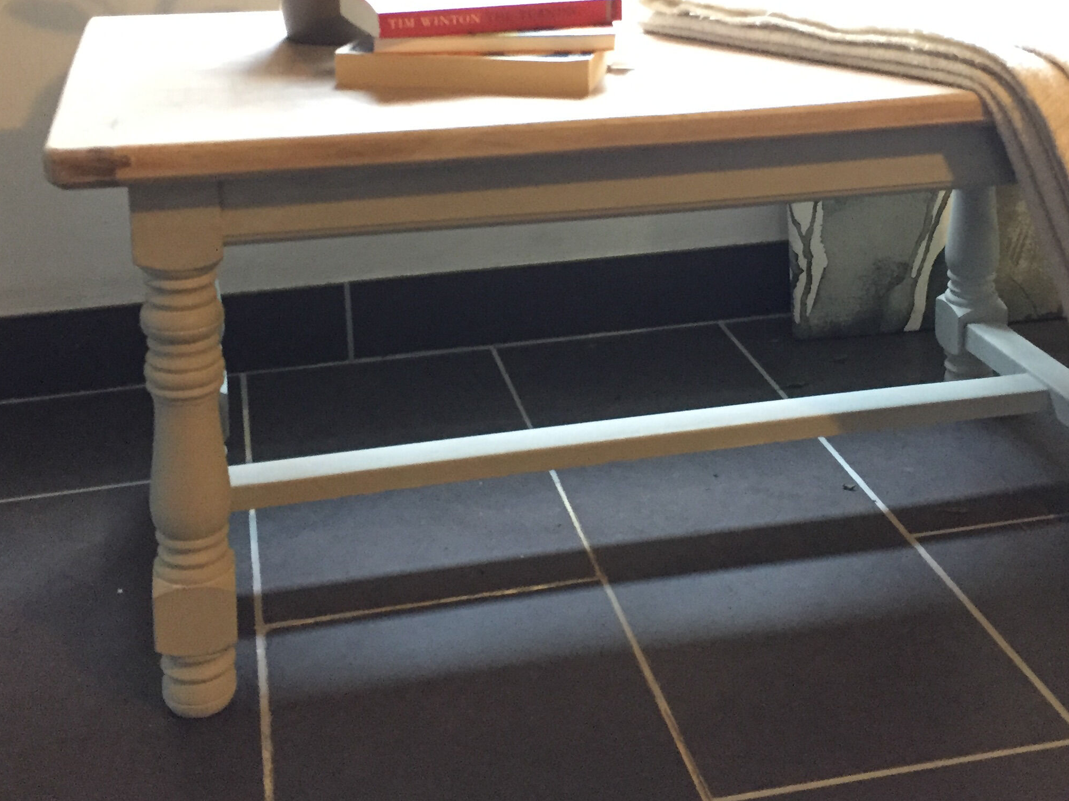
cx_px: 614
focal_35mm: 47
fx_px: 1451
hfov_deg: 40.3
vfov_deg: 30.5
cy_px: 236
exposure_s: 1/17
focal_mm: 4.15
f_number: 2.2
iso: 500
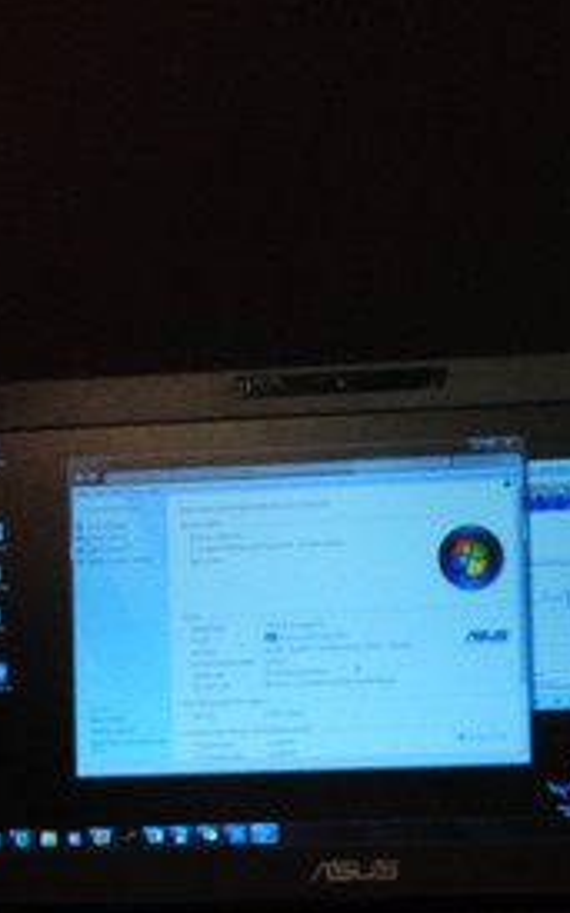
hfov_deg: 15.0
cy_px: 760
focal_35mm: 87
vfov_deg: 23.4
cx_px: 238
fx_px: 2165
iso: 1600
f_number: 4
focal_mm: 26
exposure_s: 1/100
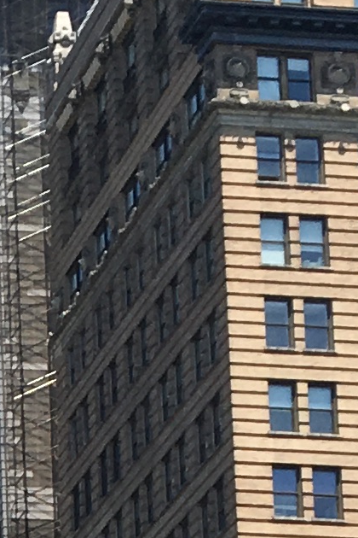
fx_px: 2879
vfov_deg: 9.9
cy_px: 1082
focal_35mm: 193
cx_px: -678
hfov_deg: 6.5
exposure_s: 1/1221
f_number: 2.2
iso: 25
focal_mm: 4.15
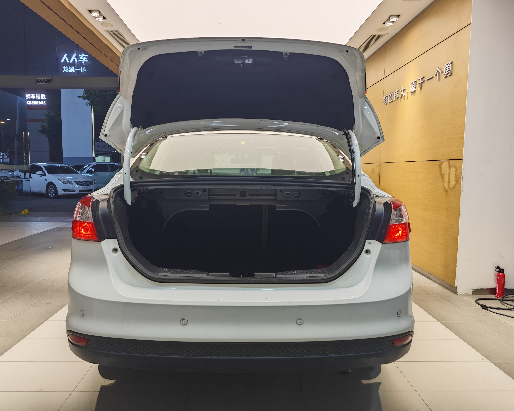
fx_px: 365
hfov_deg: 70.2
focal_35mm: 24
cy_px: 205
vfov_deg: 58.8
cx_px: 244
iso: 400
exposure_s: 1/50.7
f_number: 1.9
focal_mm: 8.7
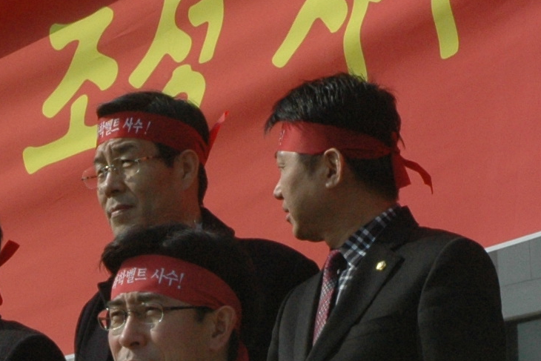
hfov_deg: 7.2
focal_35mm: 284
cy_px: 524
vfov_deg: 4.8
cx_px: 123
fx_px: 4268
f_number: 13
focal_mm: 46
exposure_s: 1/640
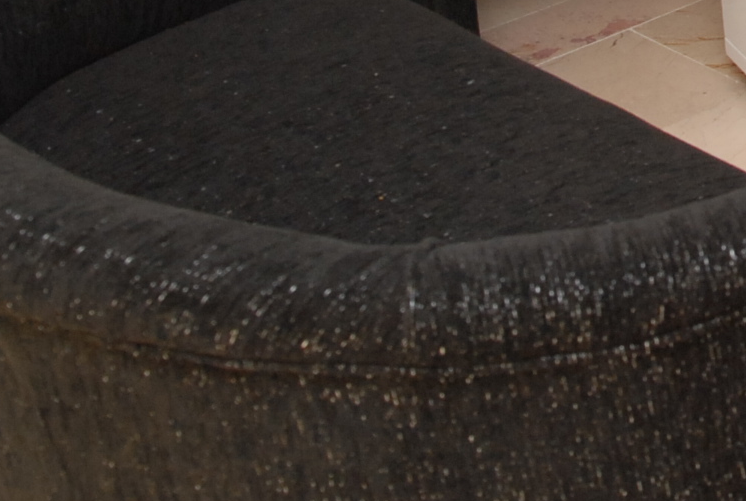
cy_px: -451
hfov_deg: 18.2
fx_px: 2055
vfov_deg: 12.5
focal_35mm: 99
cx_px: 1129
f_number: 5.6
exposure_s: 1/40
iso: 400
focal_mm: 17
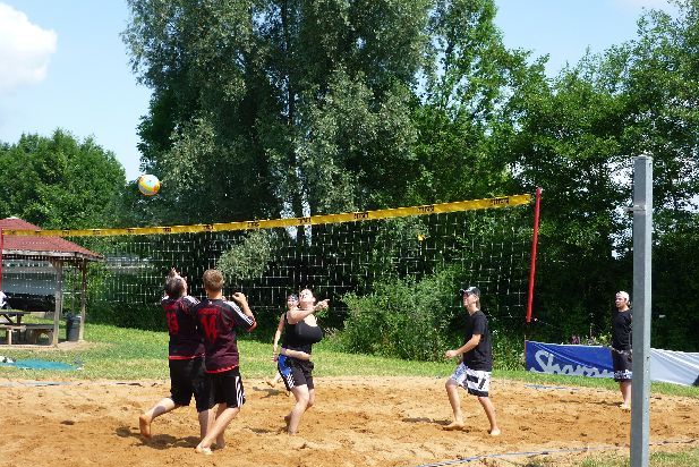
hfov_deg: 41.9
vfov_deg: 28.7
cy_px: 244
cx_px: 350
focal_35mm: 47
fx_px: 913
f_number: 3.1
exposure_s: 1/640
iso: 80
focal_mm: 7.4
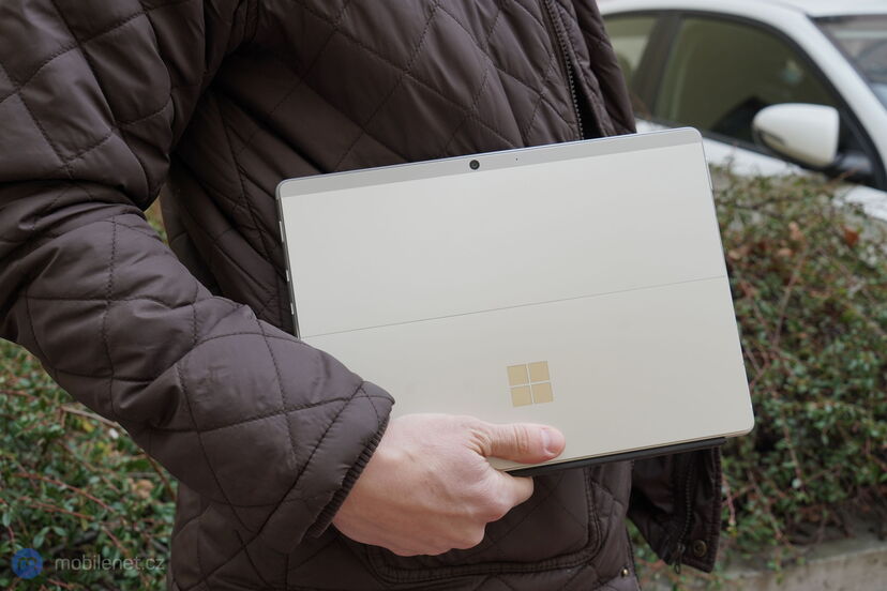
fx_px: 1059
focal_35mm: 43
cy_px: 296
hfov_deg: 45.4
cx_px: 444
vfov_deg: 31.2
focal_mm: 43
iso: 500
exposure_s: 1/160
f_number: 7.1
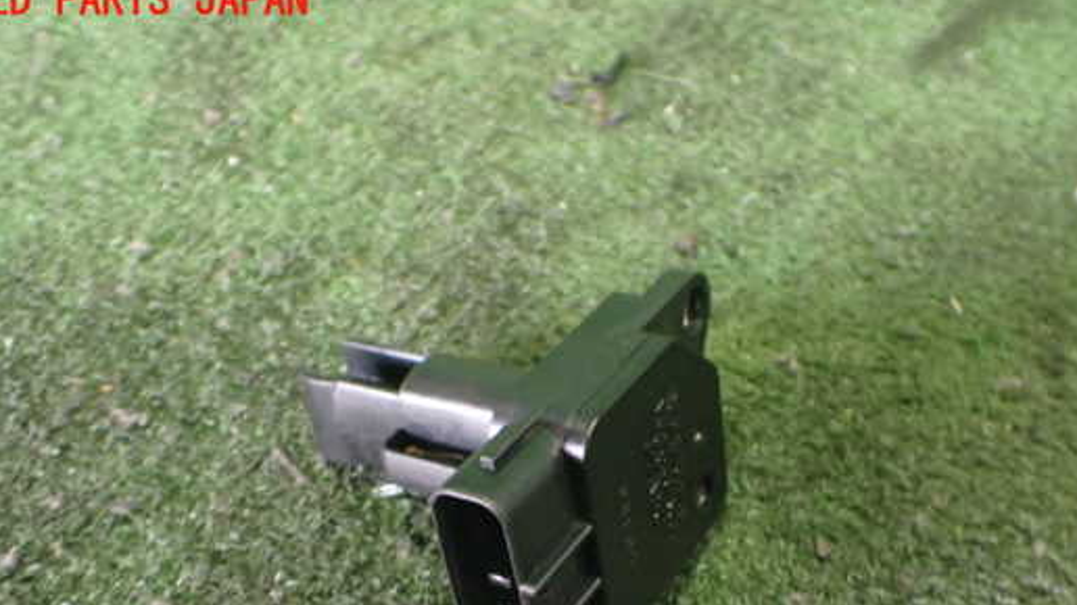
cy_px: 444
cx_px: 555
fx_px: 1085
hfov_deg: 52.8
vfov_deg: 30.7
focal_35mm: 38
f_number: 2.3
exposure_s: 1/30
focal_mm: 5.4
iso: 800
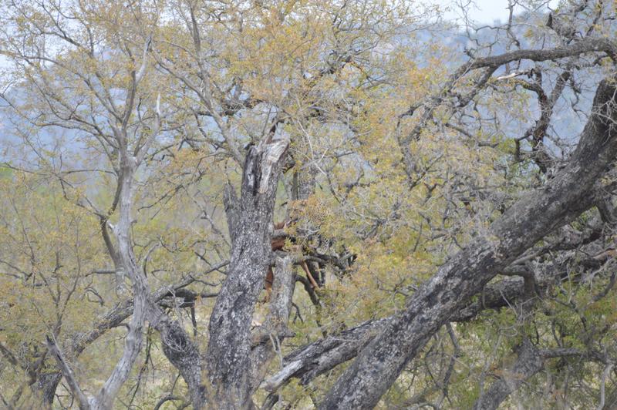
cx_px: 308
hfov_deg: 4.6
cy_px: 205
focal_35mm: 450
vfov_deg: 3.0
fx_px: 7706
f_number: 5.6
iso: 400
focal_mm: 300
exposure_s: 1/800
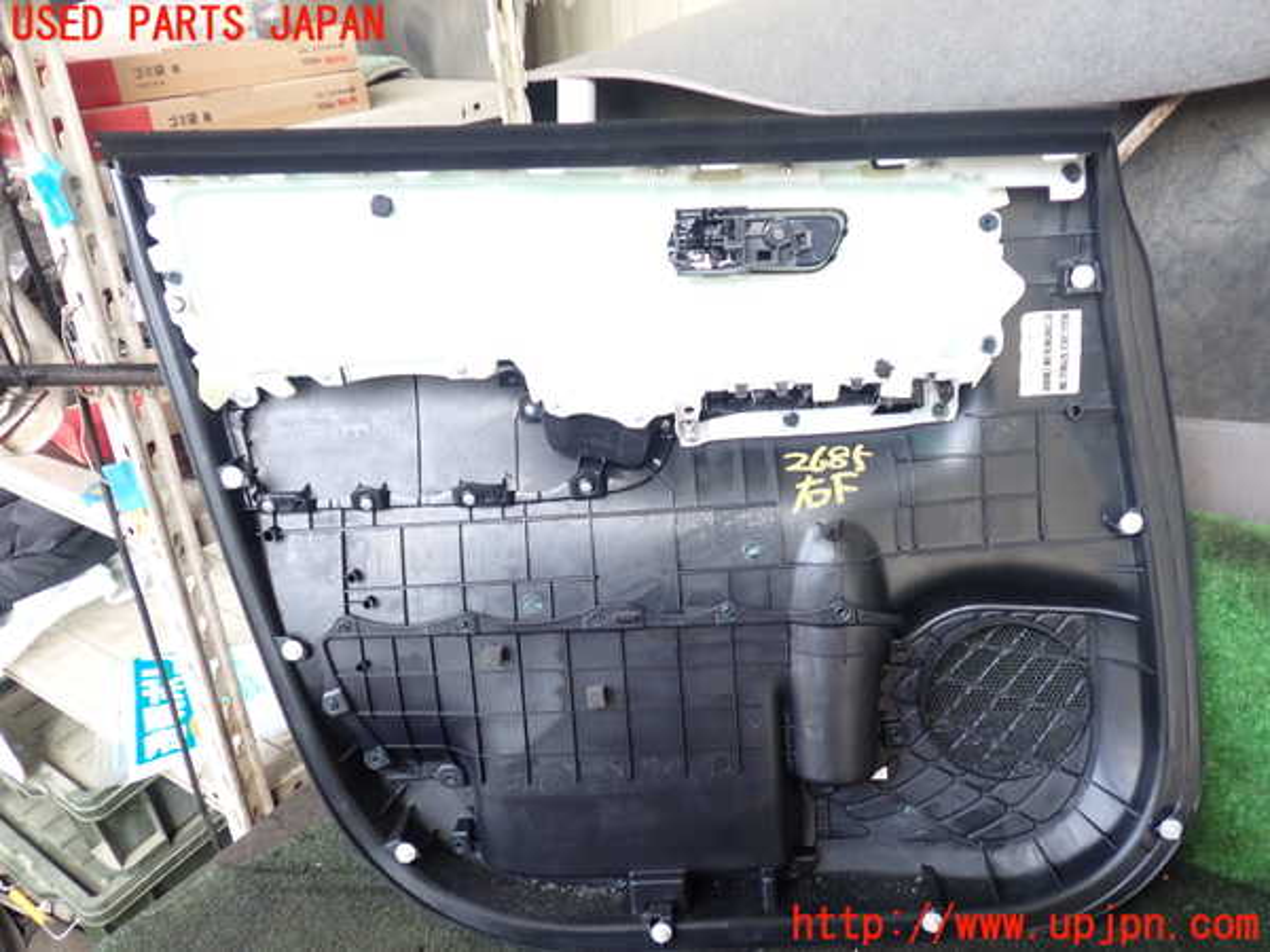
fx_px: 1101
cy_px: 476
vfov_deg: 46.8
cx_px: 635
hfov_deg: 60.0
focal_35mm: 30
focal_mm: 5.4
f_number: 2.3
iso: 200
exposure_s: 1/60
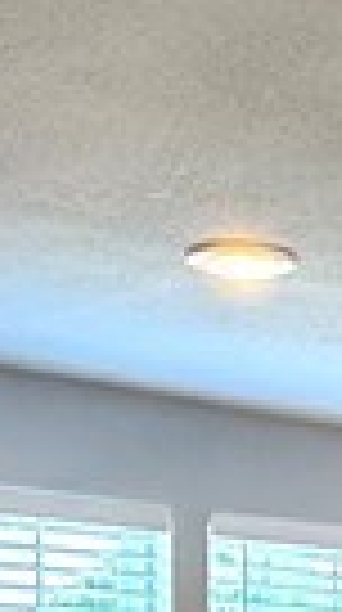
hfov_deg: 10.0
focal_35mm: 115
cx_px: 594
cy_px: 900
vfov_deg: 17.0
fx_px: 1863
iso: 250
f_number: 2.2
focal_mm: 2.22
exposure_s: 1/120
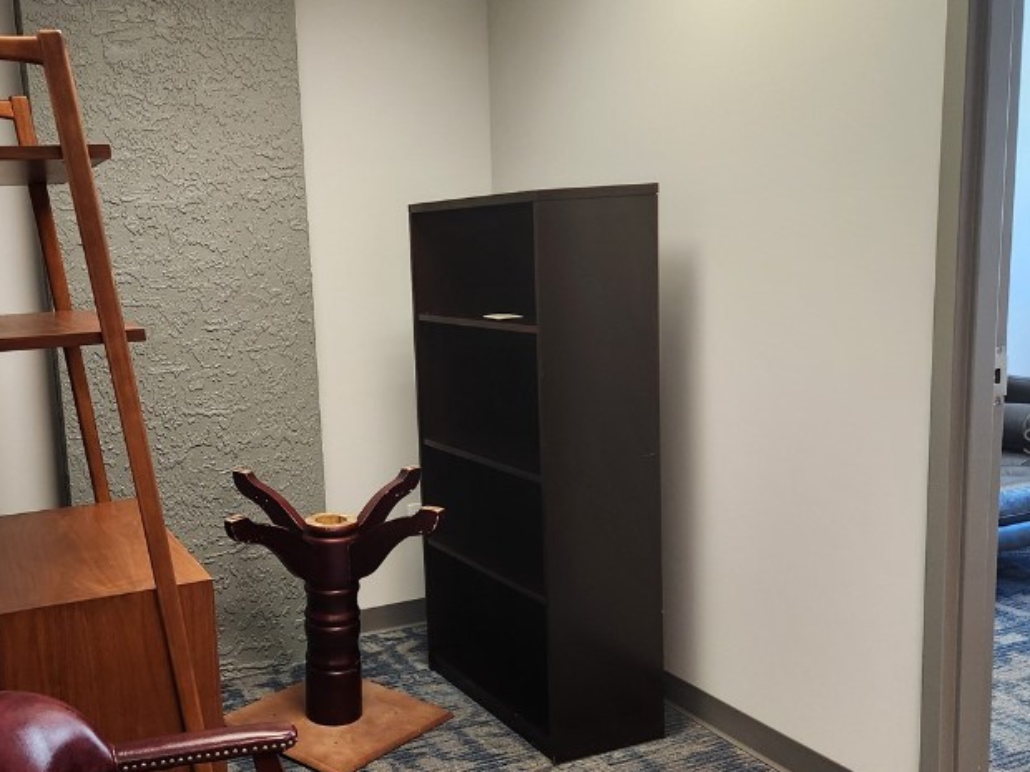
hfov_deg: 48.0
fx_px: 1131
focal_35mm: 38
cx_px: 329
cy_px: 440
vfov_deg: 37.6
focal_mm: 5.4
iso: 250
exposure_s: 1/120
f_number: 1.8
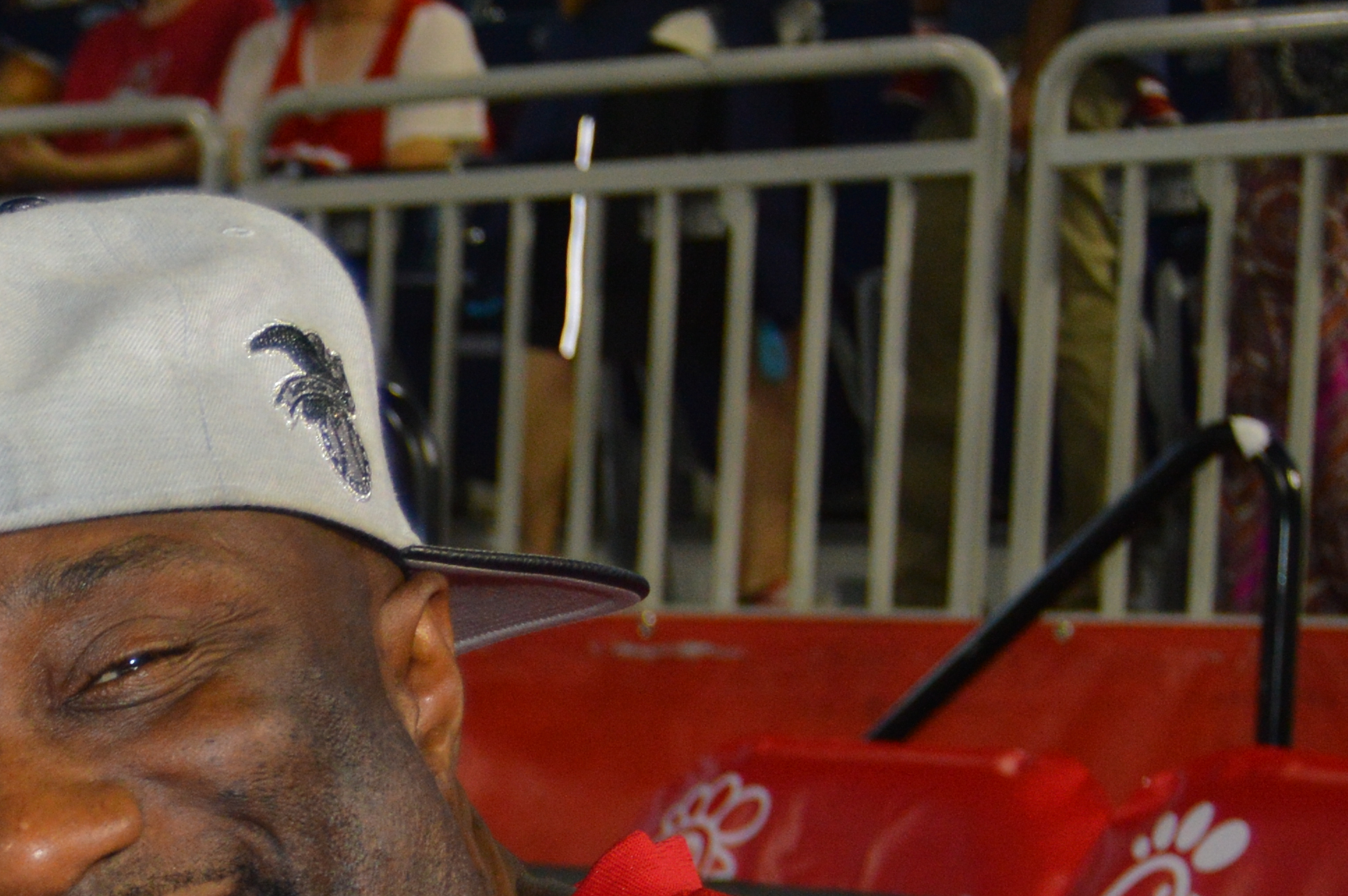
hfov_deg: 13.7
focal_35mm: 140
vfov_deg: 9.6
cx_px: -715
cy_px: 1155
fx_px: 5238
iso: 400
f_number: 4.2
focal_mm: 30
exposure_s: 1/100
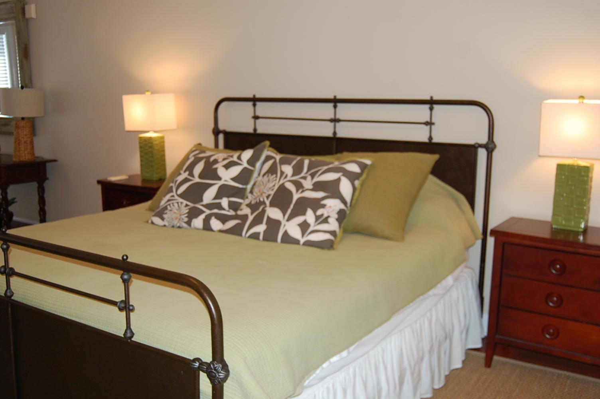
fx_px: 599
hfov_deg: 53.2
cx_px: 300
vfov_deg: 36.8
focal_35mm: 36
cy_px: 200
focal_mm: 24
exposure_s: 1/60
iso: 400
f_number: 4
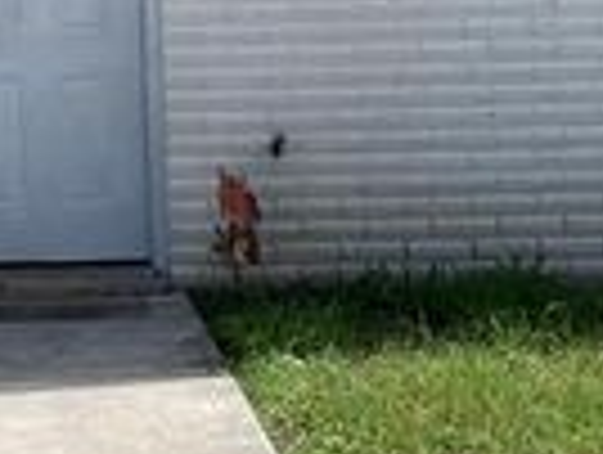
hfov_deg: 19.5
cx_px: -36
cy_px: -146
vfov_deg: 14.6
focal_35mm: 97
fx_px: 1693
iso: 32
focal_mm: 4.2
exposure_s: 1/3040
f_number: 1.6
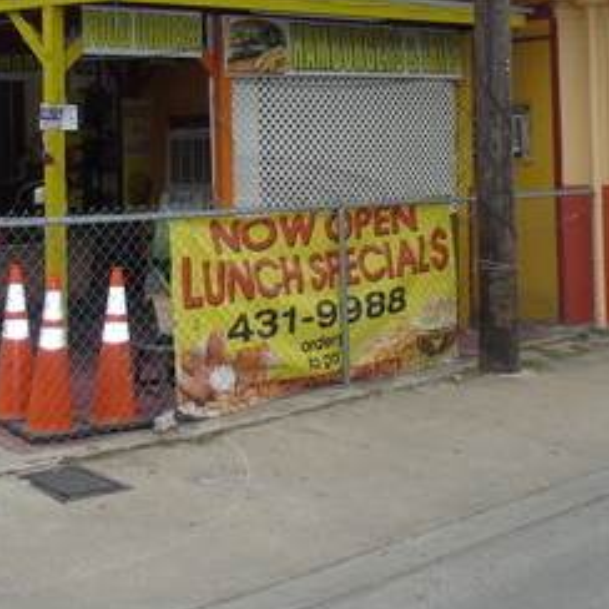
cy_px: 157
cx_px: 389
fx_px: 1154
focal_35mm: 58
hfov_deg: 29.4
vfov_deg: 29.1
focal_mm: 4.4
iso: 80
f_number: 3.4
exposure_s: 1/250
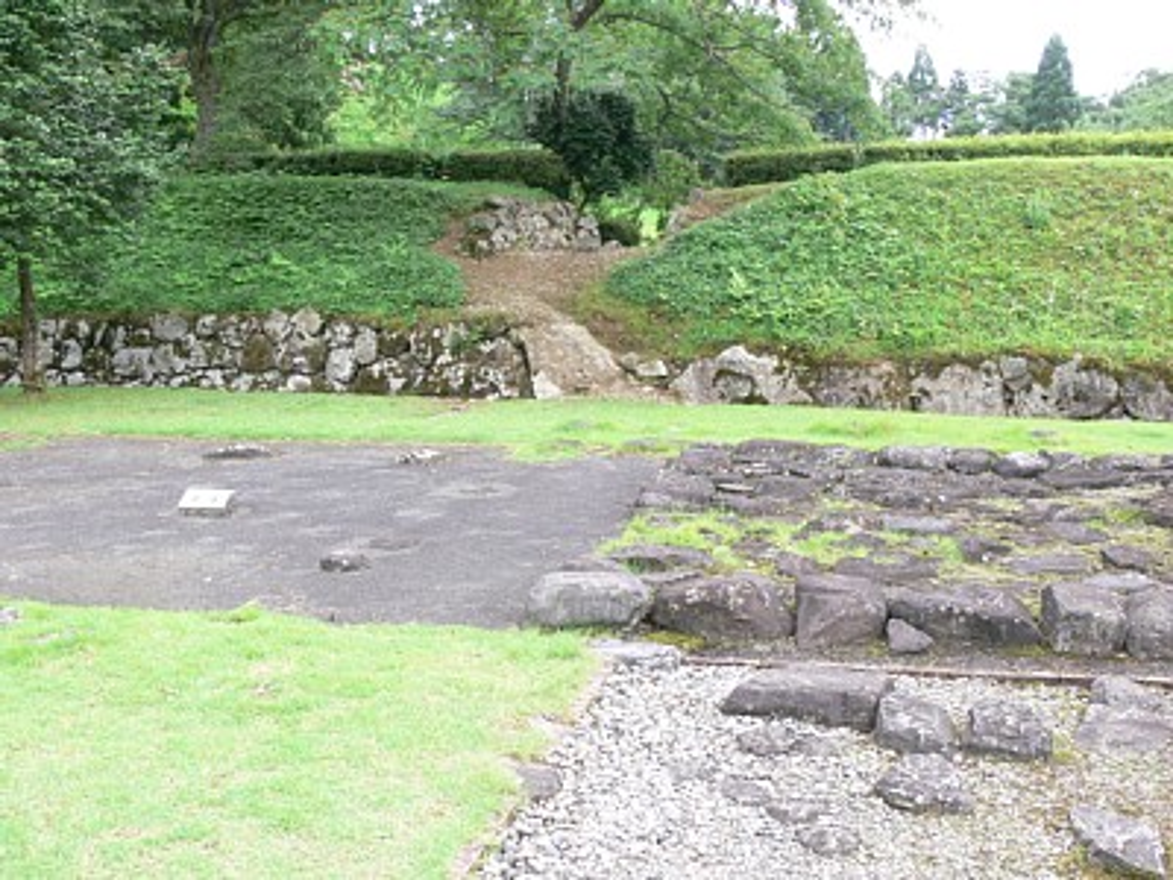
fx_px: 1186
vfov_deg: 40.7
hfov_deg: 52.6
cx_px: 586
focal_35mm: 35
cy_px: 440
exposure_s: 1/50
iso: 80
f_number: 4
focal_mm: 7.4
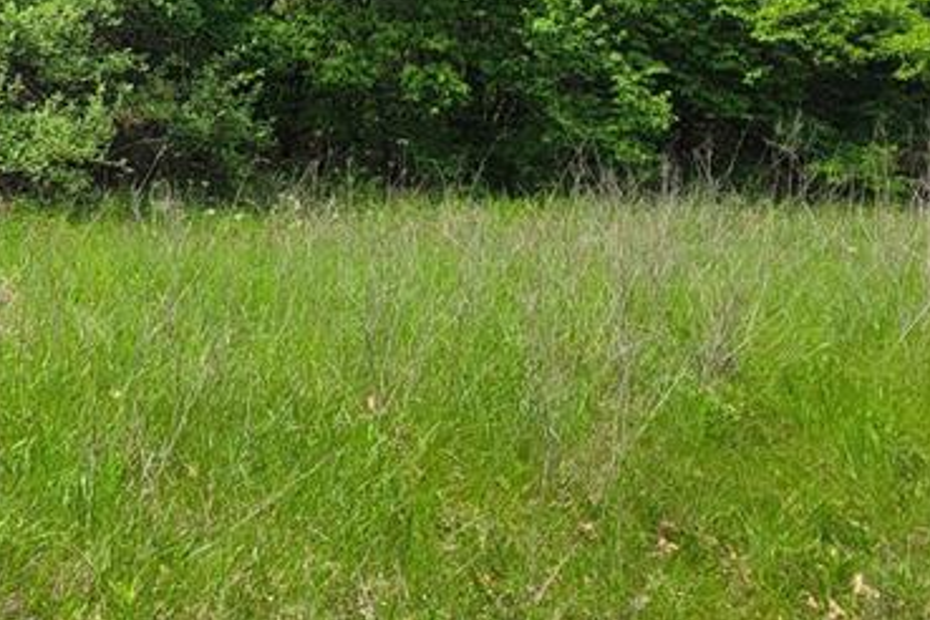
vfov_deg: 17.3
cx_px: -310
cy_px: -141
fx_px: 1937
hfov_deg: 23.5
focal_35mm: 75
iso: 40
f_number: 1.8
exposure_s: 1/2134
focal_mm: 5.4
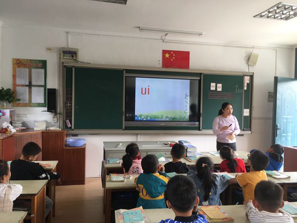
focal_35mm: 29
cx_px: 148
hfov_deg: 61.7
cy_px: 112
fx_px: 249
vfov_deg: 48.2
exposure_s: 1/50
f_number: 2.2
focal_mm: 4.15
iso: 32
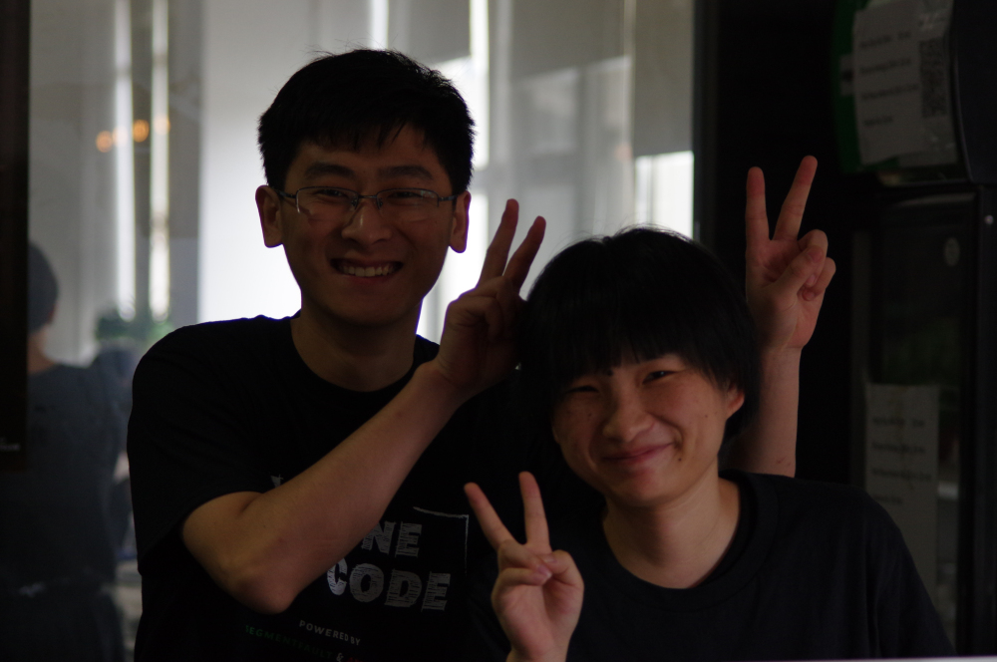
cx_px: 498
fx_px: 3236
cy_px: 331
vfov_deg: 11.7
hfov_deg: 17.5
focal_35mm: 117
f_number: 4
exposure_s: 1/320
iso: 800
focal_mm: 77.5
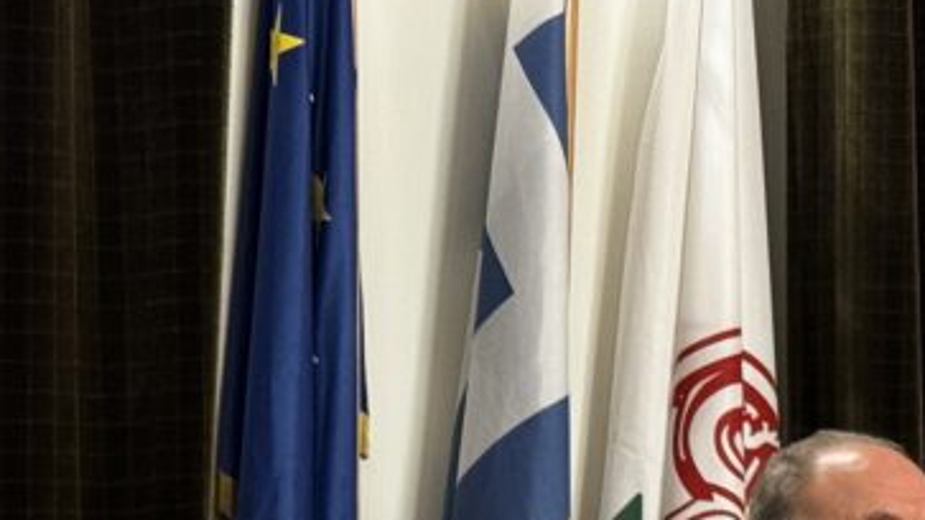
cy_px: 825
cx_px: 578
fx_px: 3776
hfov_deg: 14.0
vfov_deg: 7.7
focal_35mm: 154
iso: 400
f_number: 1.78
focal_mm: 6.76
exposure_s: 1/33
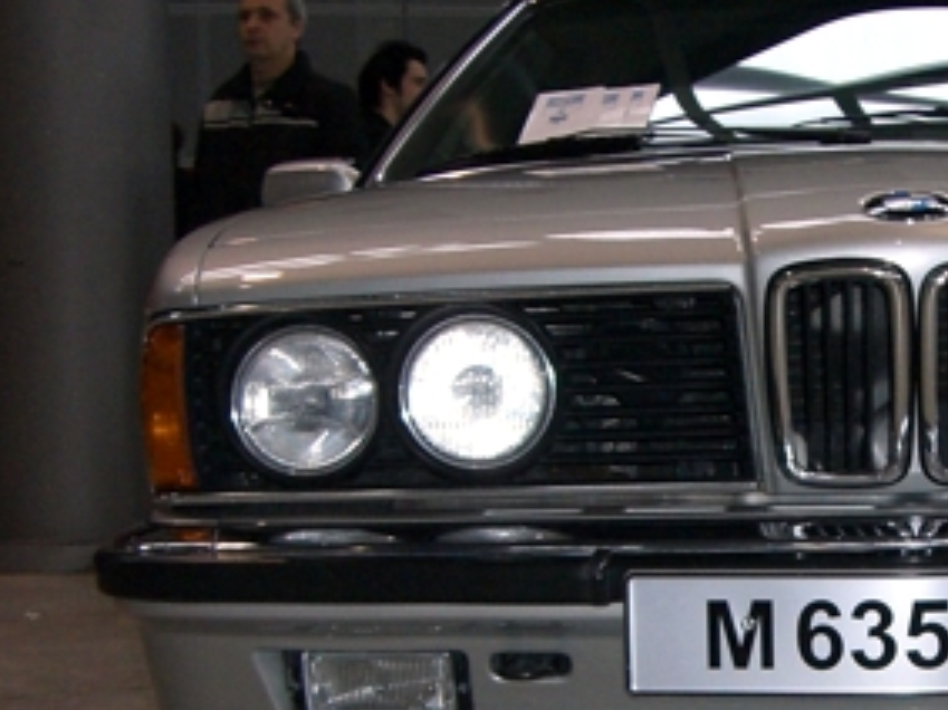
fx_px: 2354
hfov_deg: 22.1
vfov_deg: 16.9
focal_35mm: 86
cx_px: 881
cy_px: 666
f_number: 2.7
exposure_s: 1/60
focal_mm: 6.2
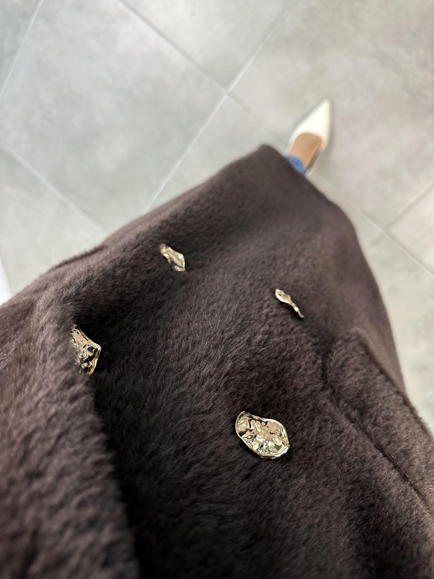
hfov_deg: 56.8
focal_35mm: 24
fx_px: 401
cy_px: 290
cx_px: 217
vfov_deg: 71.6
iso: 100
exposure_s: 1/100
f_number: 1.78
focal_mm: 6.86
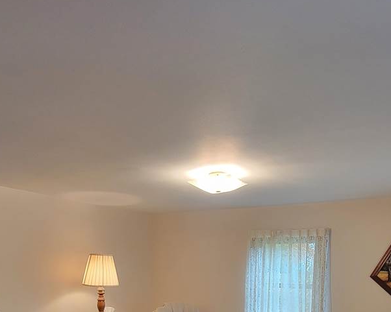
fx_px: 312
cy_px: 303
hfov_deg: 64.1
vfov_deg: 45.8
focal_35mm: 27
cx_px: 189
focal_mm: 2.2
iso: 250
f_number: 2.2
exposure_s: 1/60
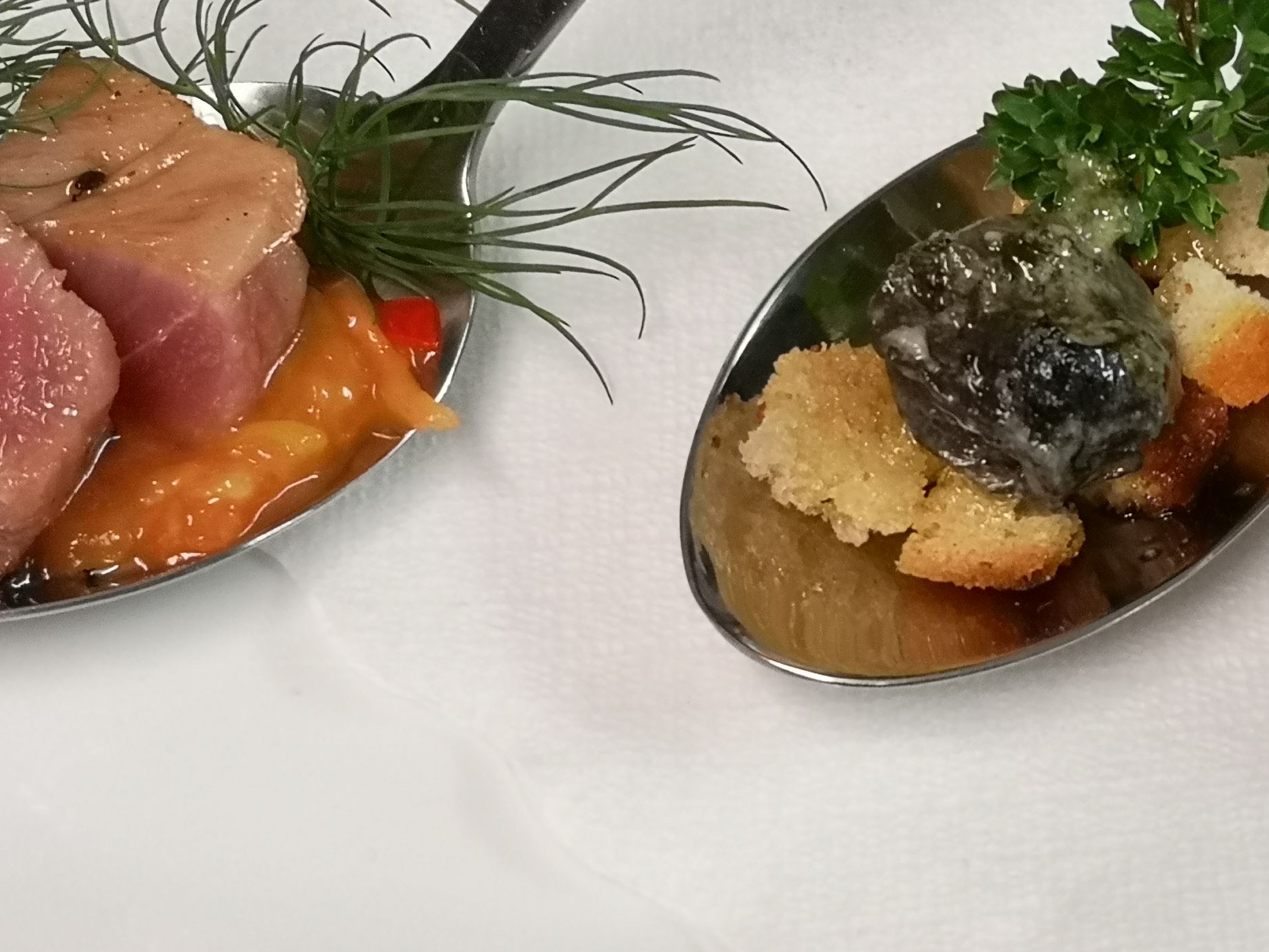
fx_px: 3373
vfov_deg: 16.1
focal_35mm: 92
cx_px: 1005
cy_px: 499
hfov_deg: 21.1
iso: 200
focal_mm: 3.95
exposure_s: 1/50
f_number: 1.8
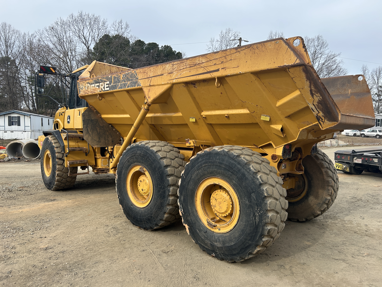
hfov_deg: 67.3
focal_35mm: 26
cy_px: 144
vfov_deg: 53.1
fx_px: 287
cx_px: 191
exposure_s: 1/1311
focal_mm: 5.7
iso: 50
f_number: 1.5
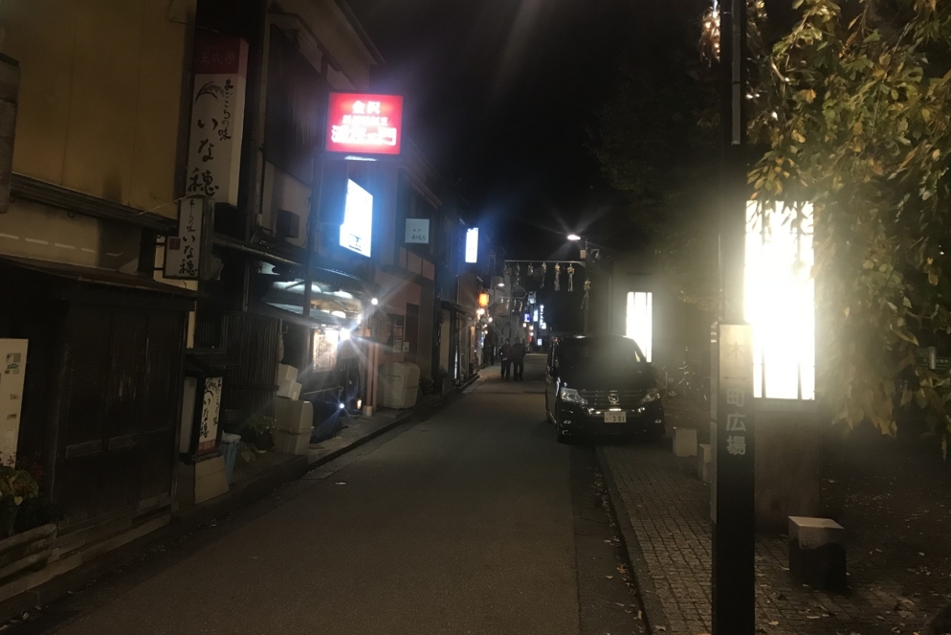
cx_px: 469
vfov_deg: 43.5
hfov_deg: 61.9
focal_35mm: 30
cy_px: 270
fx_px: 793
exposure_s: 1/15
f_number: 1.8
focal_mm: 3.99
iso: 64
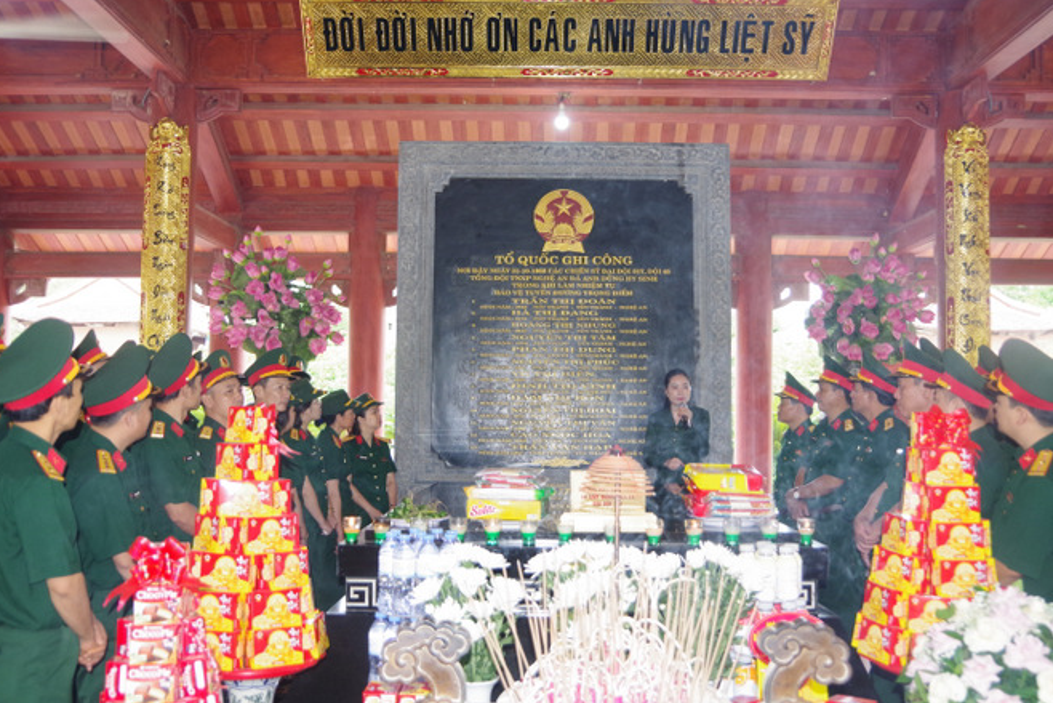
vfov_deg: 40.0
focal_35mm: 33
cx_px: 525
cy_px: 337
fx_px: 965
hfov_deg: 57.2
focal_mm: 21
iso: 800
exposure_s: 1/50
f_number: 4
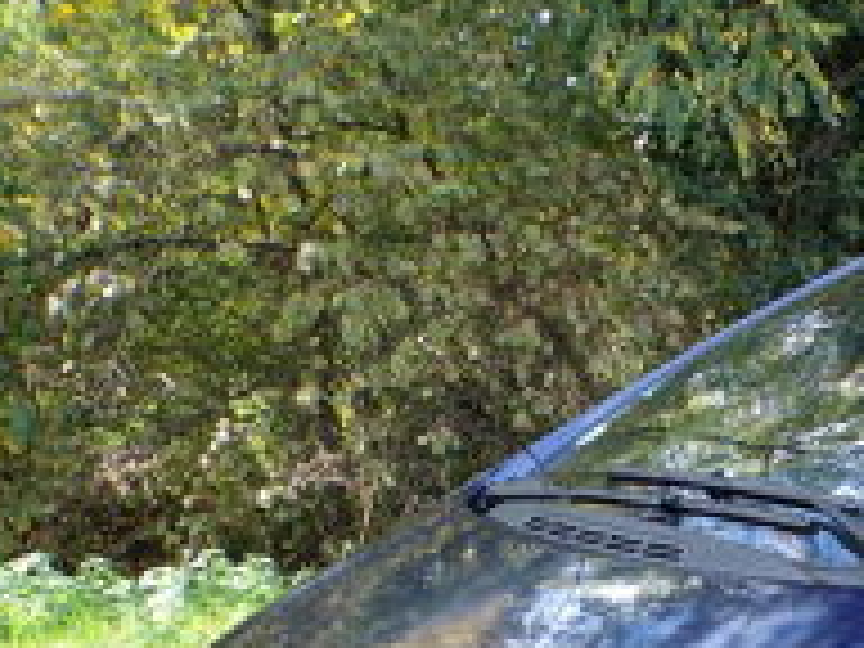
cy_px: 788
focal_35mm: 60
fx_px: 1498
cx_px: 1008
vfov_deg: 22.4
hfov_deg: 28.5
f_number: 4.4
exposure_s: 1/50
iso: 100
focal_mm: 4.3
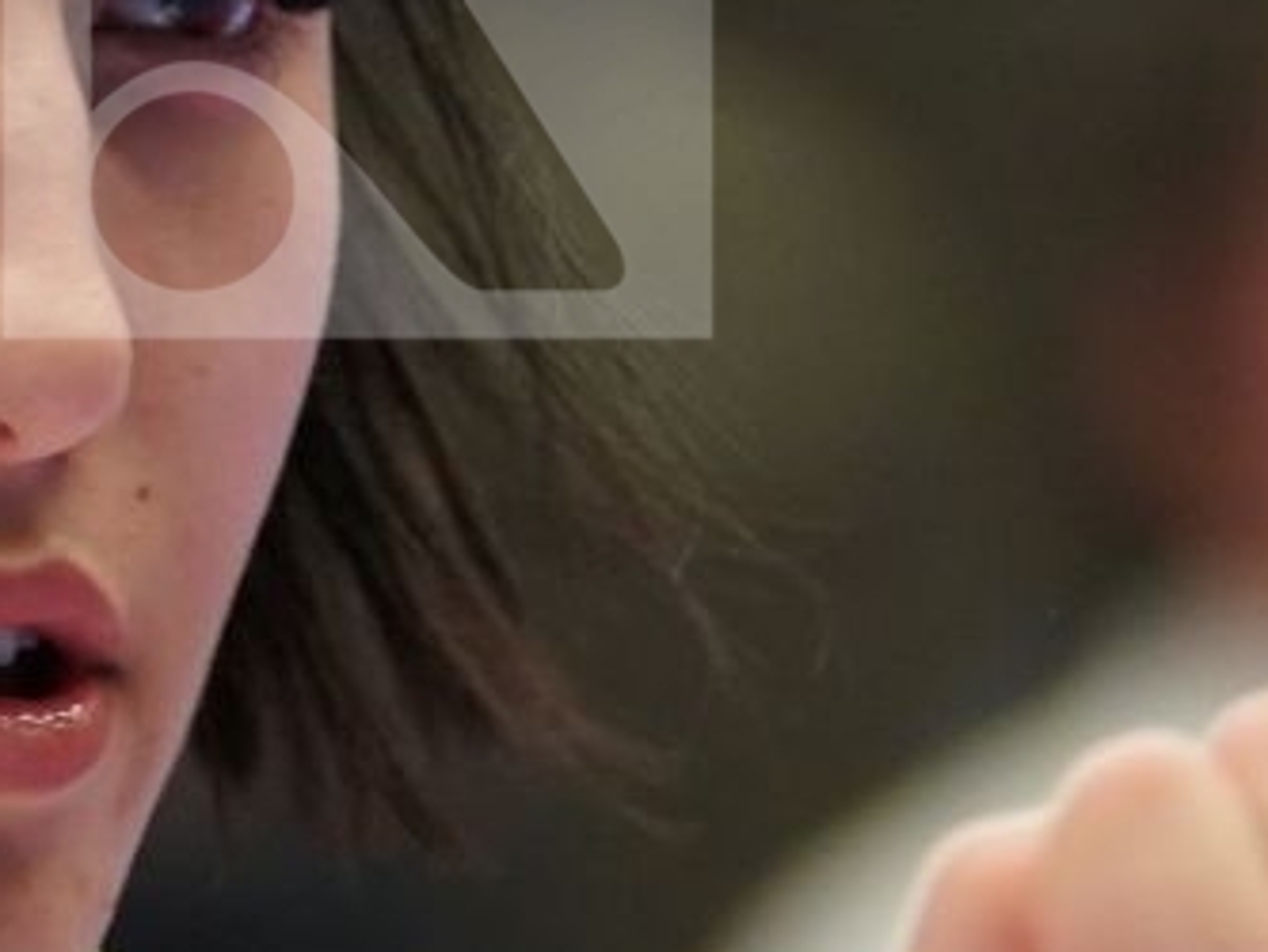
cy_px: 1340
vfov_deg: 1.4
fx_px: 39942
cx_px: 358
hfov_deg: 1.8
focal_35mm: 1090
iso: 1250
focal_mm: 140
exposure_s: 1/500
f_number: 2.8
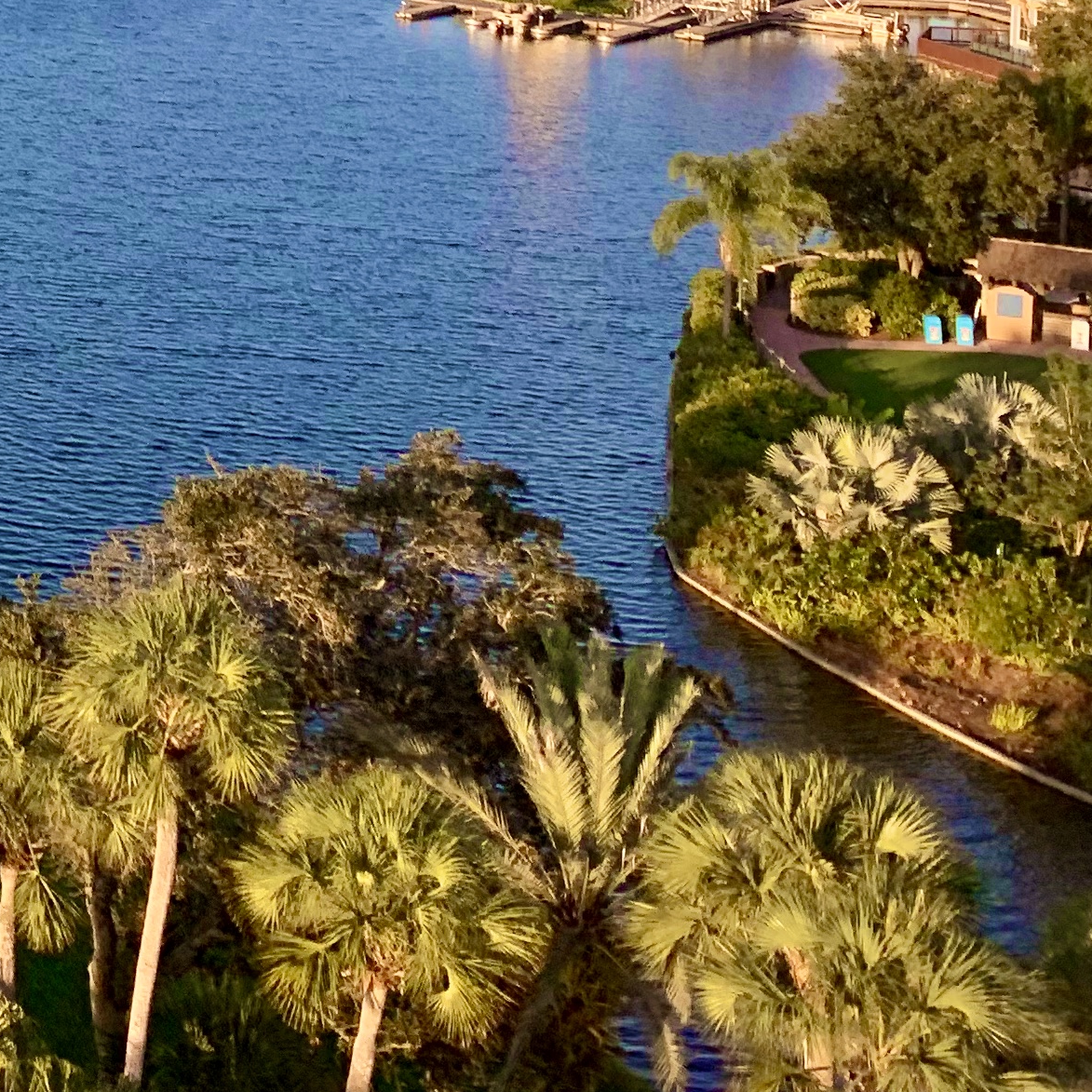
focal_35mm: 79
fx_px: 2820
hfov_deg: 19.0
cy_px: -305
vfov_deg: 20.2
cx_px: -599
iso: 25
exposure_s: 1/168
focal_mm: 4.25
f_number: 1.8
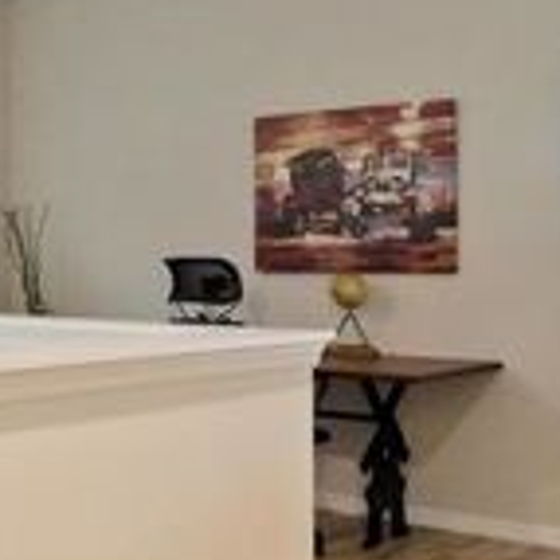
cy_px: 243
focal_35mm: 61
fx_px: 1116
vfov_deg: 28.1
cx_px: 25
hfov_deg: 26.9
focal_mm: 7
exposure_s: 1/40
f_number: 4
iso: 3200
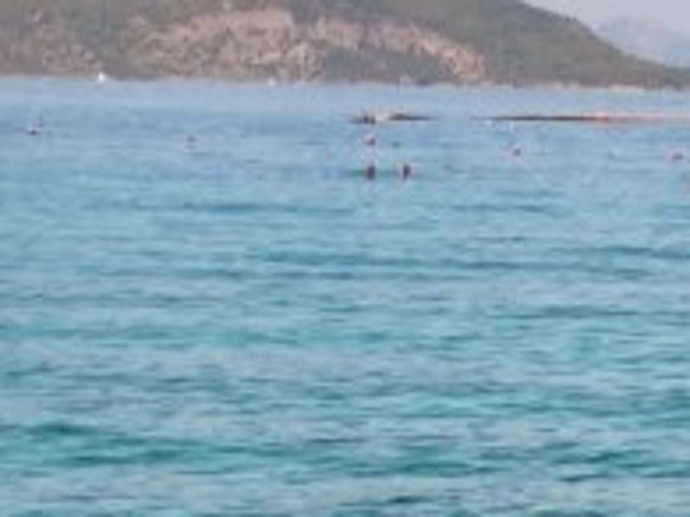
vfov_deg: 7.1
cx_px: 1675
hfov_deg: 8.8
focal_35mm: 204
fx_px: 4064
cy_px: 814
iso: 100
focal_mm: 24
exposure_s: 1/250
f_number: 8
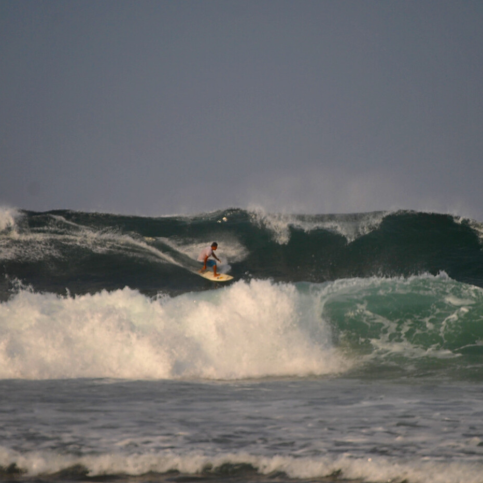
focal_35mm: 438
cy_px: 255
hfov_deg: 4.0
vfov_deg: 4.0
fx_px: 6914
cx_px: 258
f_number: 5.6
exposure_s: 1/1000
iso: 100
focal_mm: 200
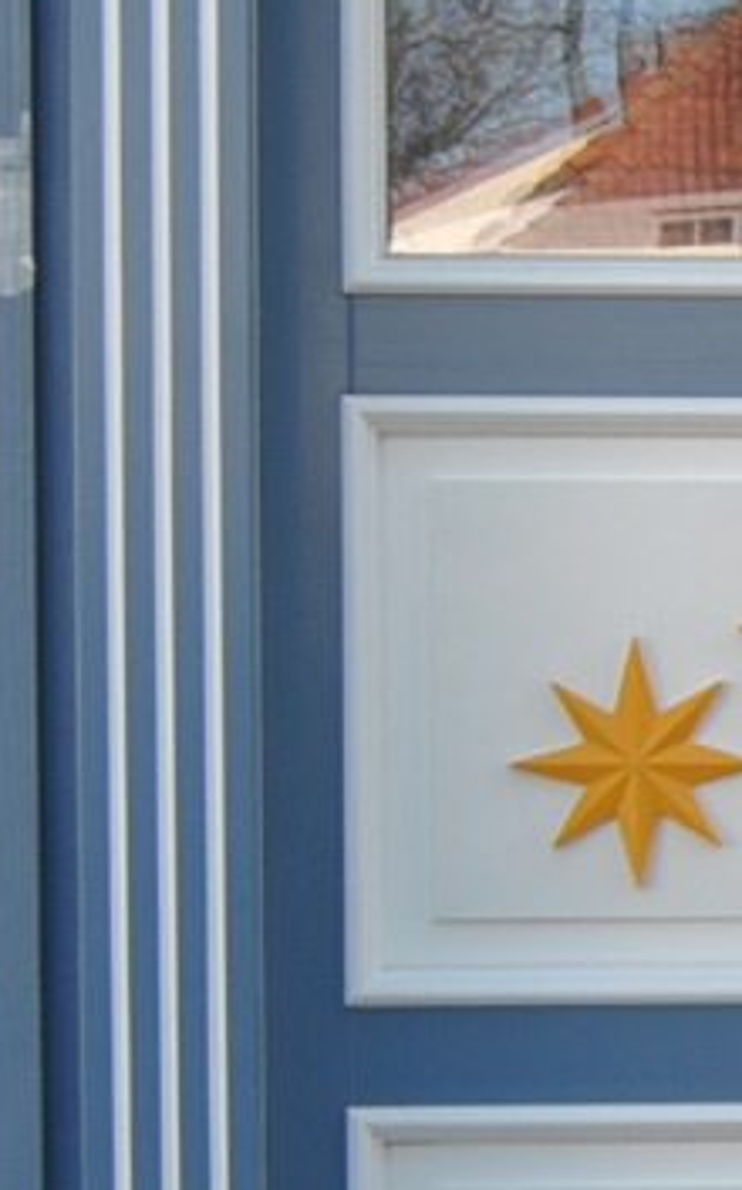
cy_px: 988
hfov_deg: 7.4
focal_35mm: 168
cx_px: 1639
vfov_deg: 12.4
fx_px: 5447
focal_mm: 20
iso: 100
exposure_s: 1/125
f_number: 5.6
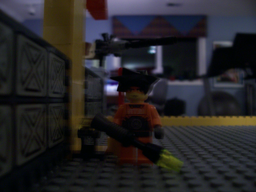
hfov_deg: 54.0
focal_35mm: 34
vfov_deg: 41.8
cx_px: 128
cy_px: 96
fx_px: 251
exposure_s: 1/8
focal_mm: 5.6
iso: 160
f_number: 2.7
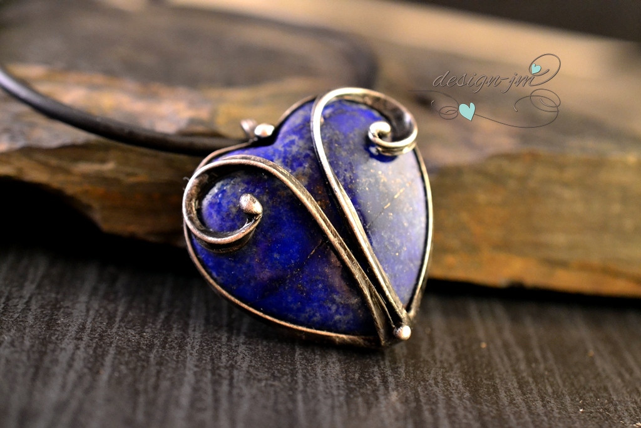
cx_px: 320
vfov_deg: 22.6
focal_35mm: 60
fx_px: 1068
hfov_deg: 33.4
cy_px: 214
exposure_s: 1/80
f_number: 4.5
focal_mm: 40
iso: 3200
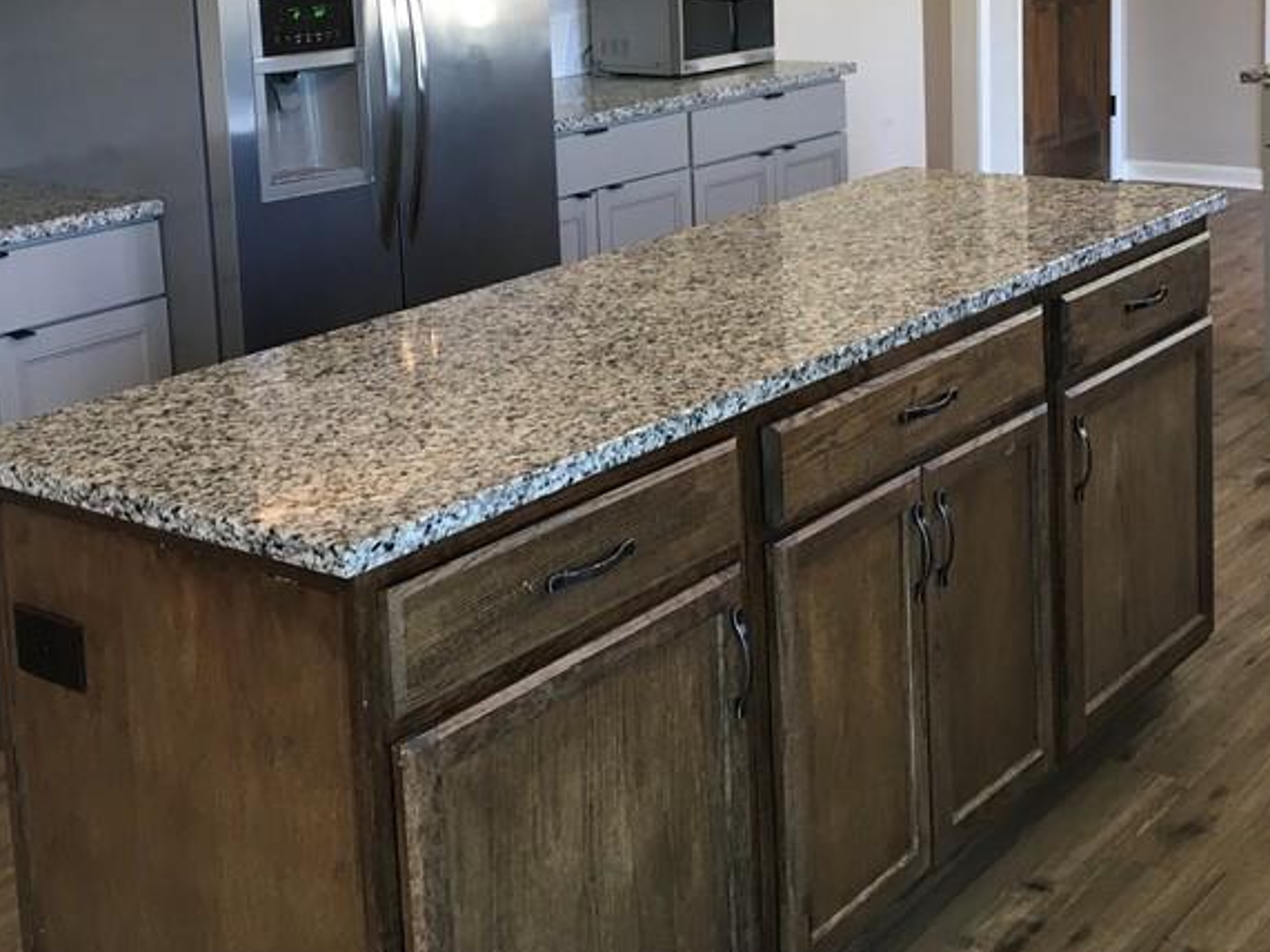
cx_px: 727
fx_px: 1907
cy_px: 167
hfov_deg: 36.8
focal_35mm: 52
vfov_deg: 27.4
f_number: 2.2
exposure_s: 1/30
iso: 64
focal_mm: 4.15
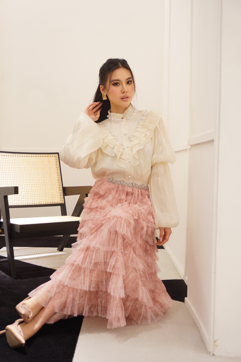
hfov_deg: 31.8
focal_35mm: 42
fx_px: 422
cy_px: 181
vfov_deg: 46.4
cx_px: 120
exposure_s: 1/13
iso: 400
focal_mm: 28
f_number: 4.5
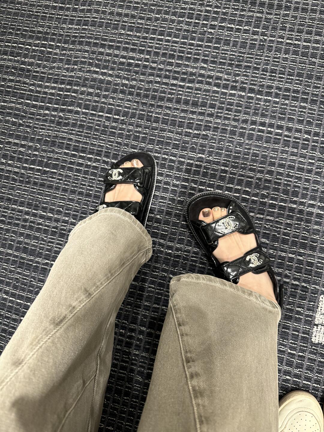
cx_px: 162
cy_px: 216
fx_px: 300
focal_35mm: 24
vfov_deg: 71.6
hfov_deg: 56.8
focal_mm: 6.86
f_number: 1.78
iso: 125
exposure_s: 1/50
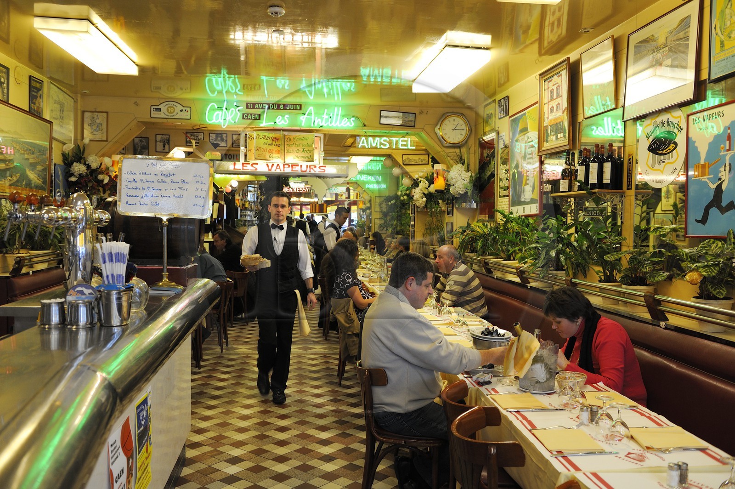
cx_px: 368
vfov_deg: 42.3
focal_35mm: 31
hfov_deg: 60.3
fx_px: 632
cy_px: 244
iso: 800
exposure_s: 1/60
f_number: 3.5
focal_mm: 31
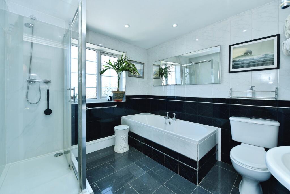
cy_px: 97
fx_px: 113
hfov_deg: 104.2
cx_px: 145
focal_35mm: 14
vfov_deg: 81.3
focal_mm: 14
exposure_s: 1/90
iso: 400
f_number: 6.7
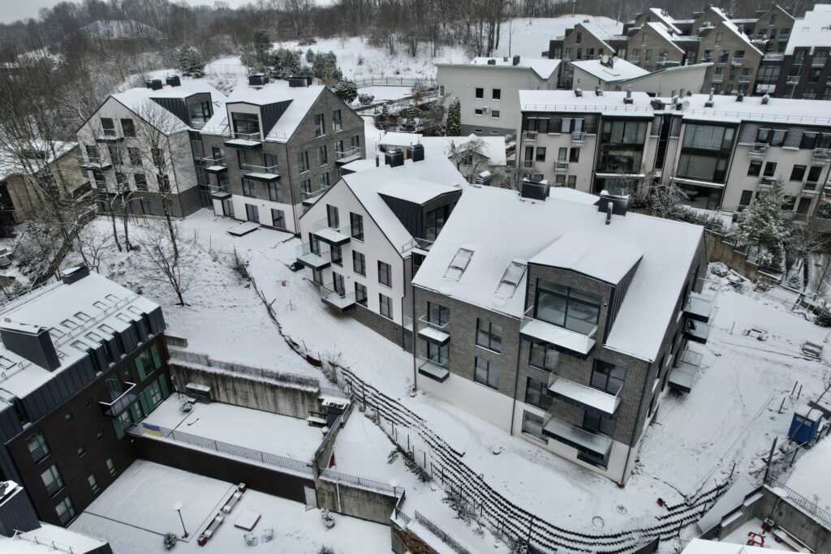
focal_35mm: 22
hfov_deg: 78.6
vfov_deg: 57.2
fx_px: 508
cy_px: 277
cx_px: 416
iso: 100
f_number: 2.8
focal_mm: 8.38
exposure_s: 1/120
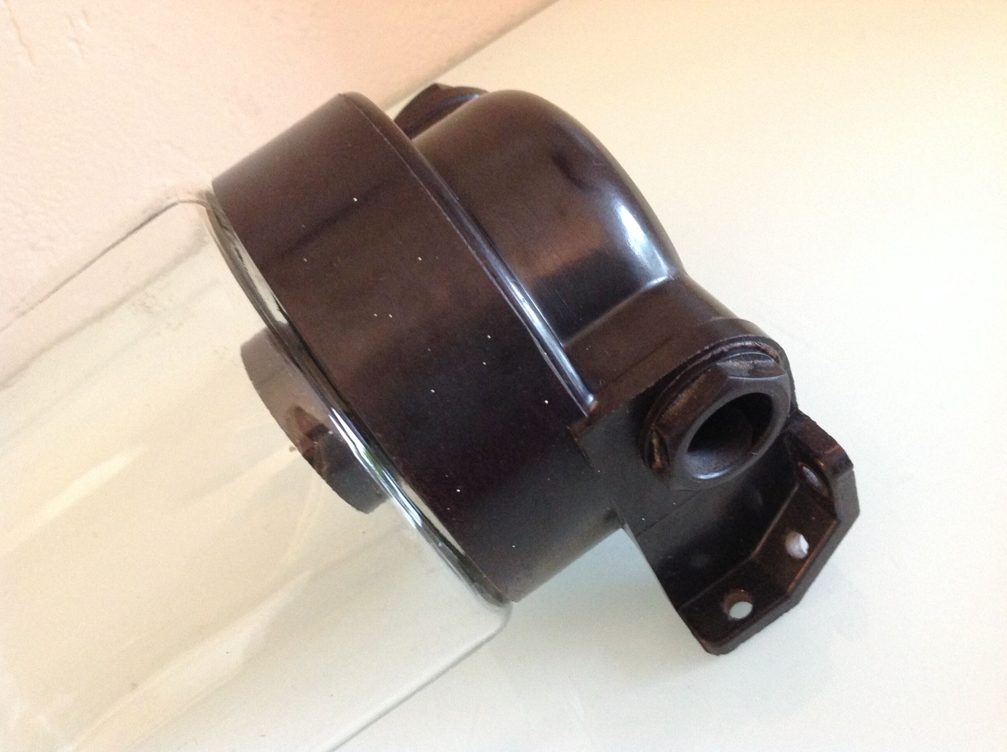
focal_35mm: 35
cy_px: 376
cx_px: 504
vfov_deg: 40.6
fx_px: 1017
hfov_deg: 52.7
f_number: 2.4
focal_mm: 4.28
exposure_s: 1/15
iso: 320
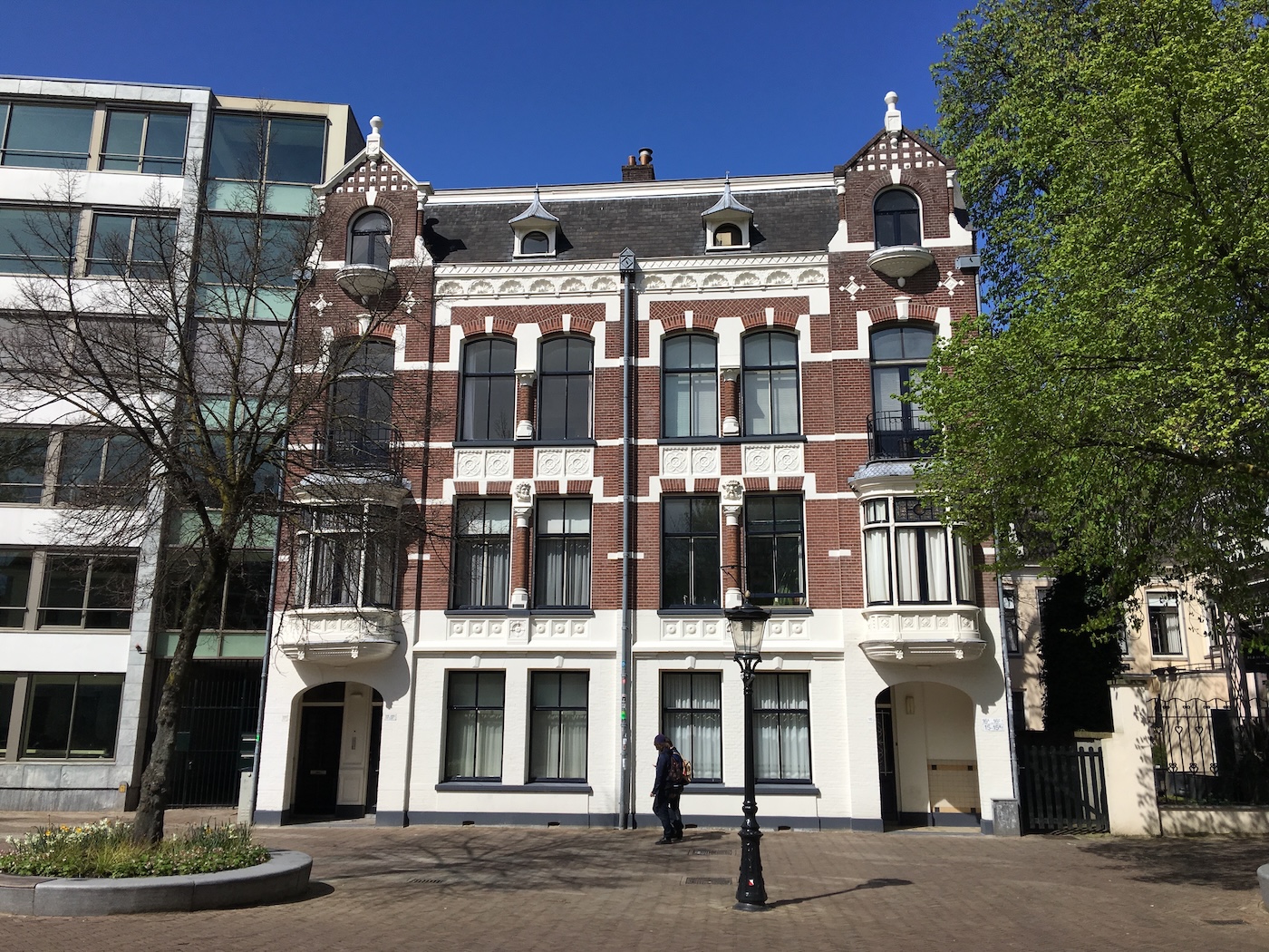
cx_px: 634
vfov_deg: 48.2
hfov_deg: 61.7
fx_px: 1063
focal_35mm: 29
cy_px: 476
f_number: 2.2
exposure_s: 1/3077
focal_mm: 4.15
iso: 25
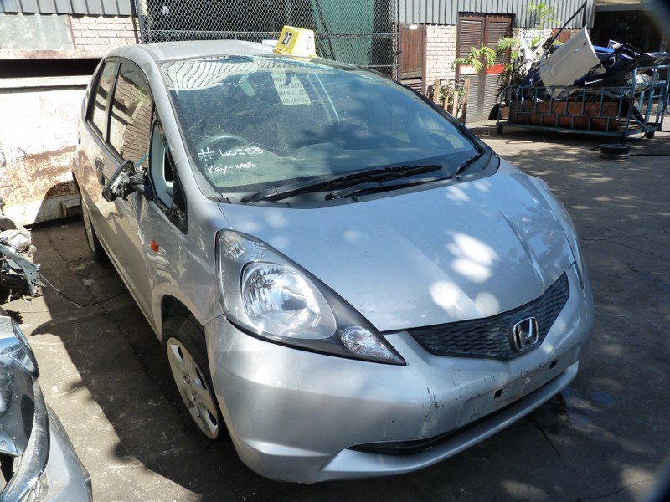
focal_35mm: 25
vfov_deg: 54.9
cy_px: 251
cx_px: 335
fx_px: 484
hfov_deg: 69.4
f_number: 4
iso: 125
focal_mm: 4.5
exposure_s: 1/200
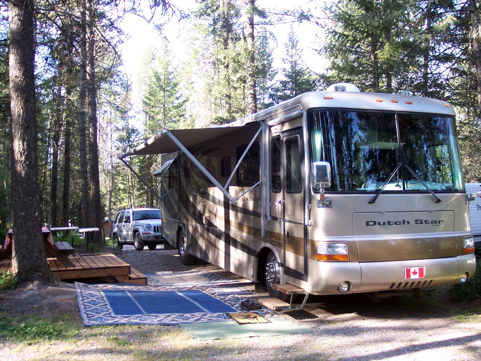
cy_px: 180
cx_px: 240
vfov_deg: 36.8
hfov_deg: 47.9
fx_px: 542
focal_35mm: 39
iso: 100
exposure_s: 1/90
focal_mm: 8
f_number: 2.8
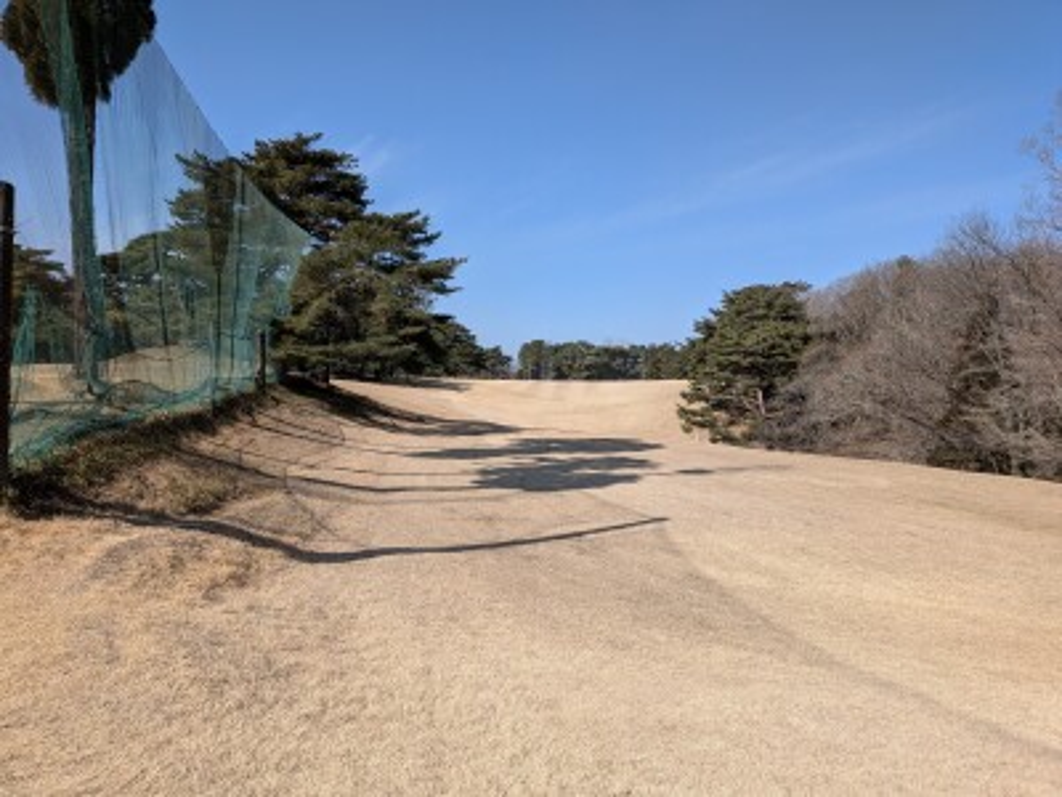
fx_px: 736
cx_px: 531
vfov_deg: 56.8
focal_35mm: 24
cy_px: 398
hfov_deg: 71.6
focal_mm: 4.53
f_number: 1.7
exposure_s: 1/1873
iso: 33
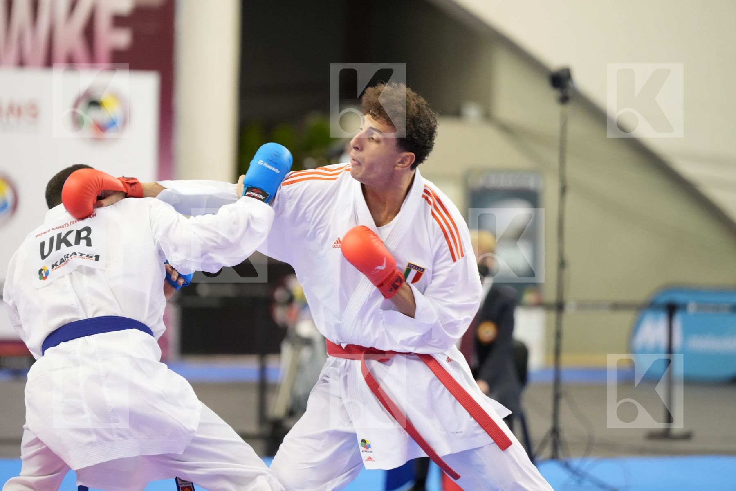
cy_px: 246
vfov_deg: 8.0
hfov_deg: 12.0
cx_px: 368
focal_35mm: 171
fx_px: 3496
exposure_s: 1/1000
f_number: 2.8
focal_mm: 171
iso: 5000
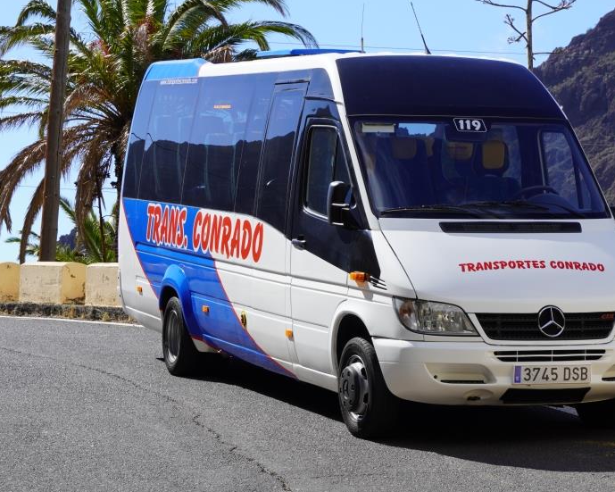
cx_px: 399
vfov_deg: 13.6
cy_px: 217
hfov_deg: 17.0
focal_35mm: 113
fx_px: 2056
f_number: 9
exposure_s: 1/160
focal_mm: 54
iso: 100
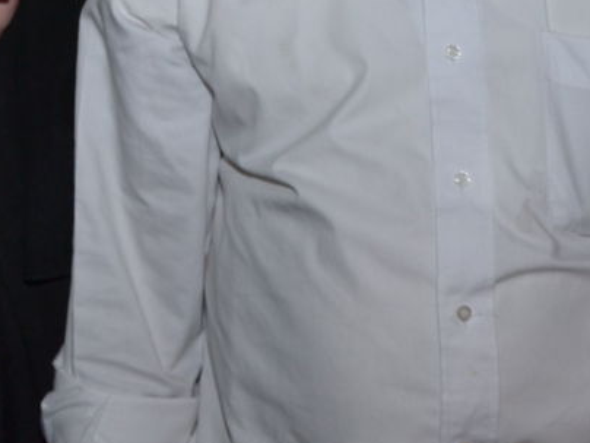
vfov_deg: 15.8
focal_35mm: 90
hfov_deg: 20.8
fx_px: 1534
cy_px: -93
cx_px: -44
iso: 400
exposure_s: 1/100
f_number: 5
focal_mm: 18
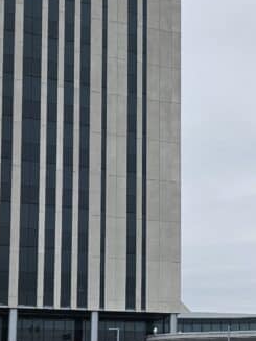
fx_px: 710
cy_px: 305
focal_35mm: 72
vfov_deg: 26.2
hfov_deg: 20.1
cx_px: 217
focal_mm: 5.4
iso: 64
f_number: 1.8
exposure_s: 1/2000
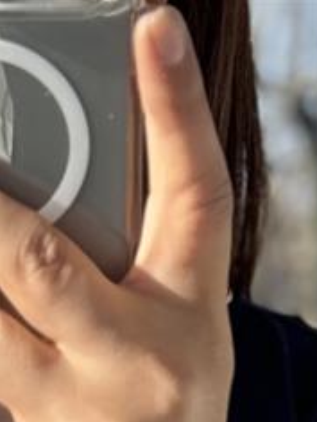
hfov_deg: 5.4
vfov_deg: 6.7
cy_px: 1190
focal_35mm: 271
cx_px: -111
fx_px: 3309
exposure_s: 1/351
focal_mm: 6.86
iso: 64
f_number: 1.78
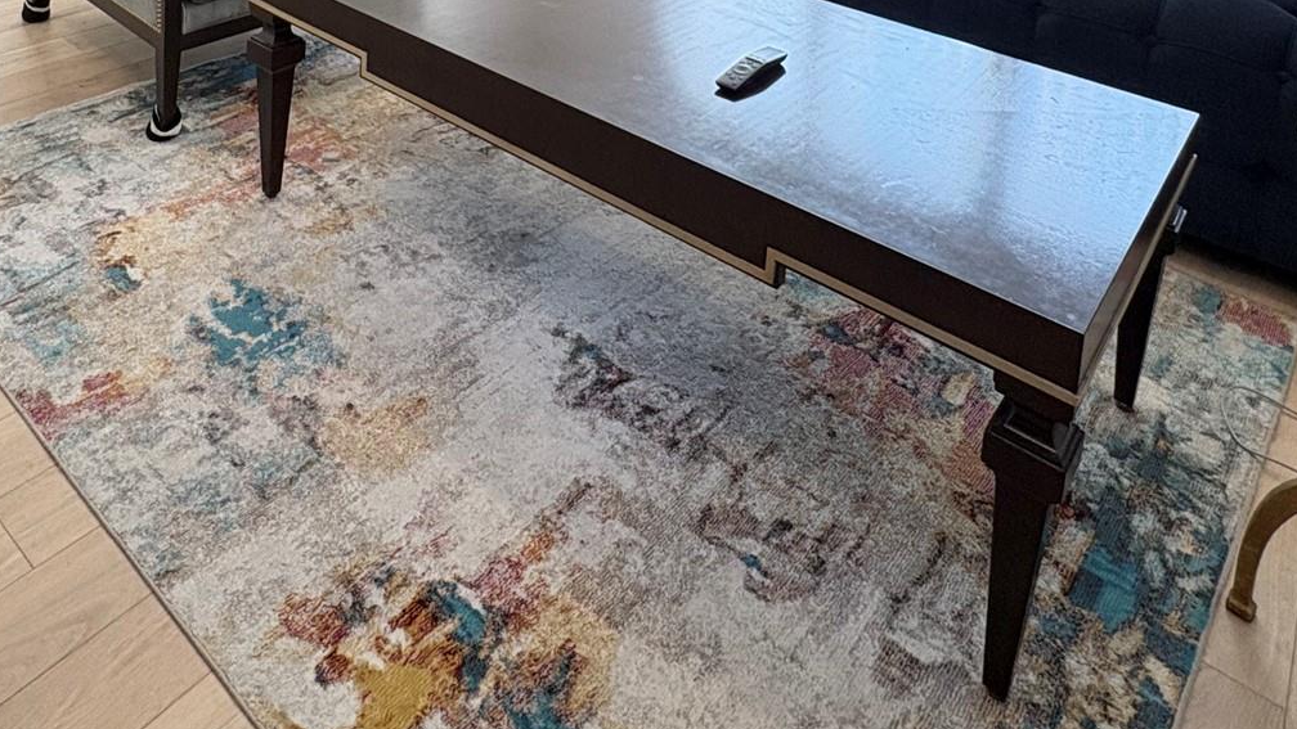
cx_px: 520
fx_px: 1066
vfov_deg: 29.4
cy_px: -251
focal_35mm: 31
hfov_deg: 62.1
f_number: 2.2
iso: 200
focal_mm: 2.22
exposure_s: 1/120
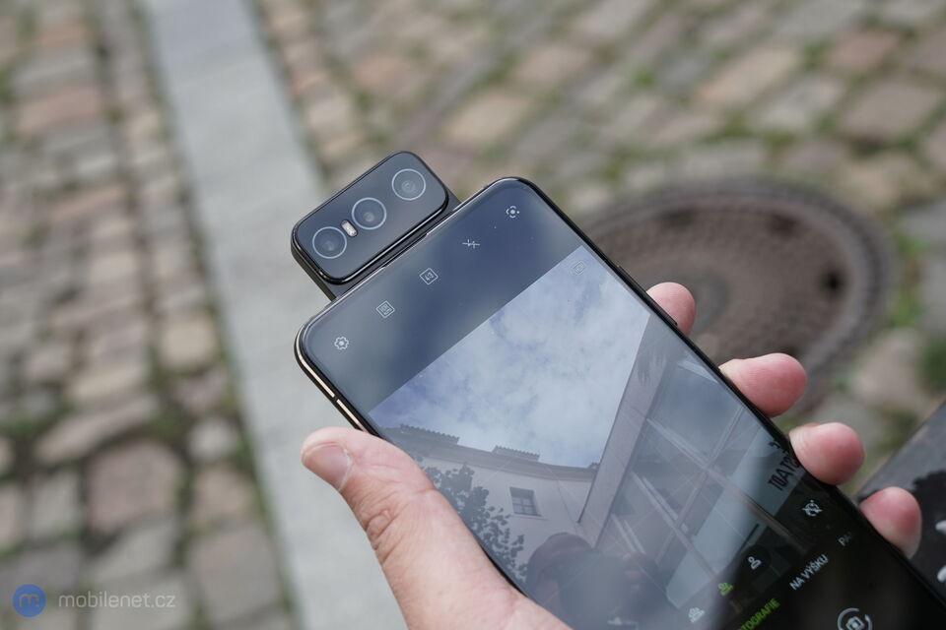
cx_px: 473
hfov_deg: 28.8
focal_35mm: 70
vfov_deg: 19.5
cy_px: 315
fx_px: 1839
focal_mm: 70
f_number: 9
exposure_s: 1/200
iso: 400
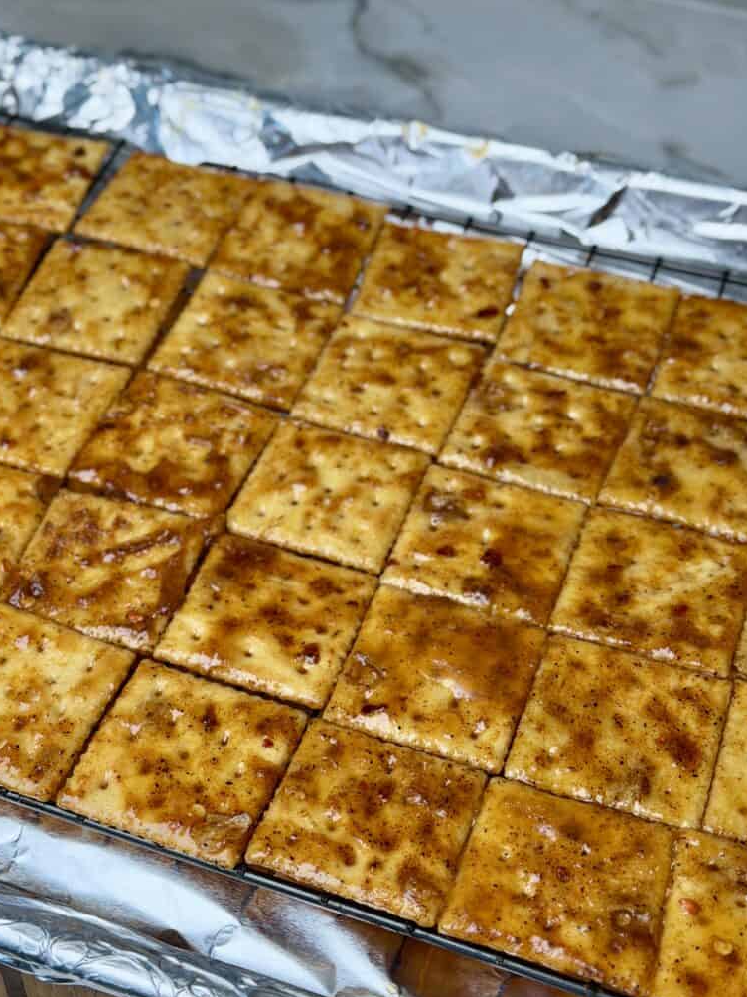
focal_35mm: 49
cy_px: 508
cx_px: 369
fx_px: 1410
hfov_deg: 29.7
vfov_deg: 38.9
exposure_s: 1/237
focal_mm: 6.76
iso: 80
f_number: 1.78
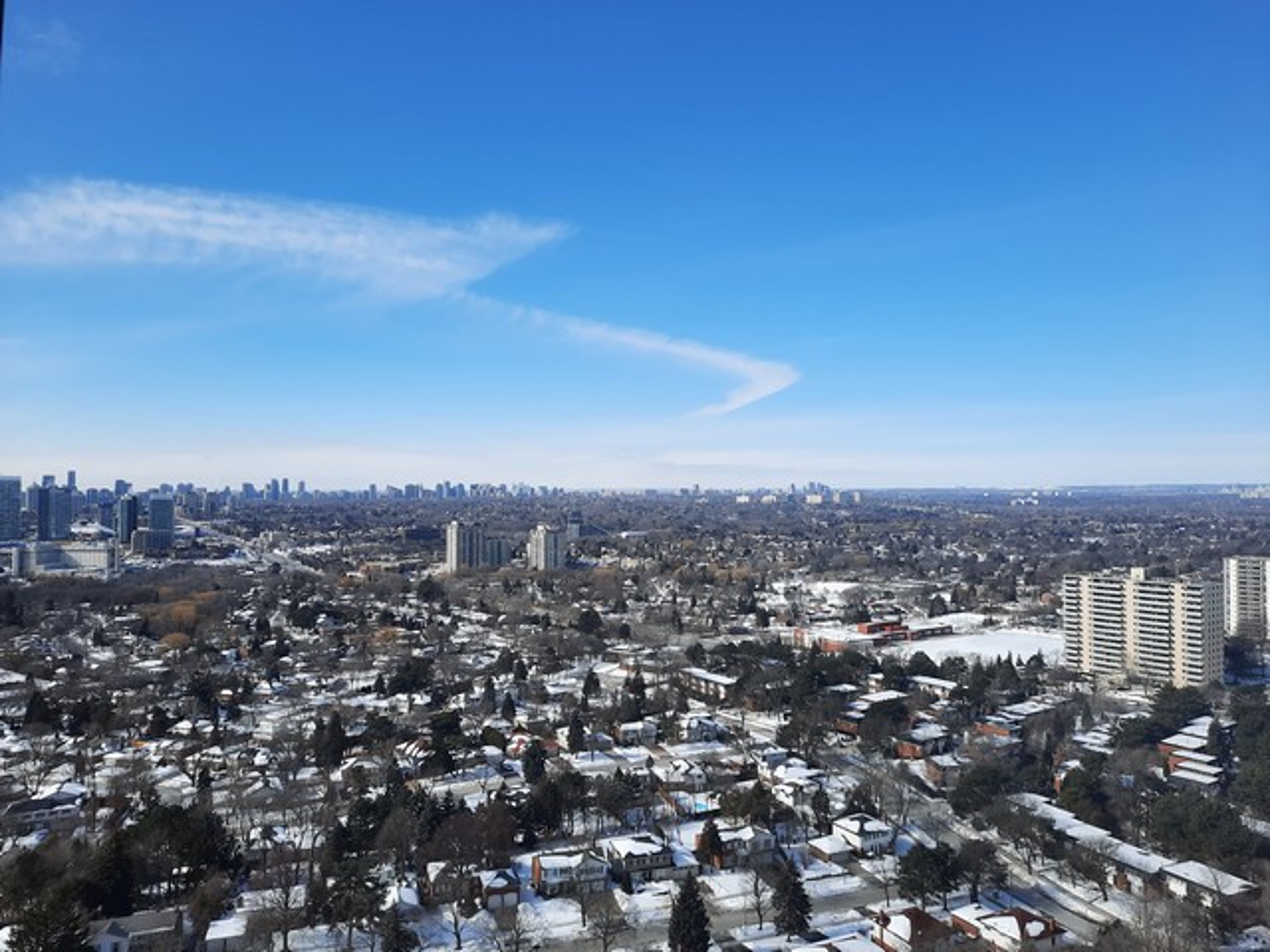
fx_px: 917
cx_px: 635
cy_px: 476
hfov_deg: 69.4
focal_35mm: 25
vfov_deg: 54.9
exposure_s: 1/1256
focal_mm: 4.6
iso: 32
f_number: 2
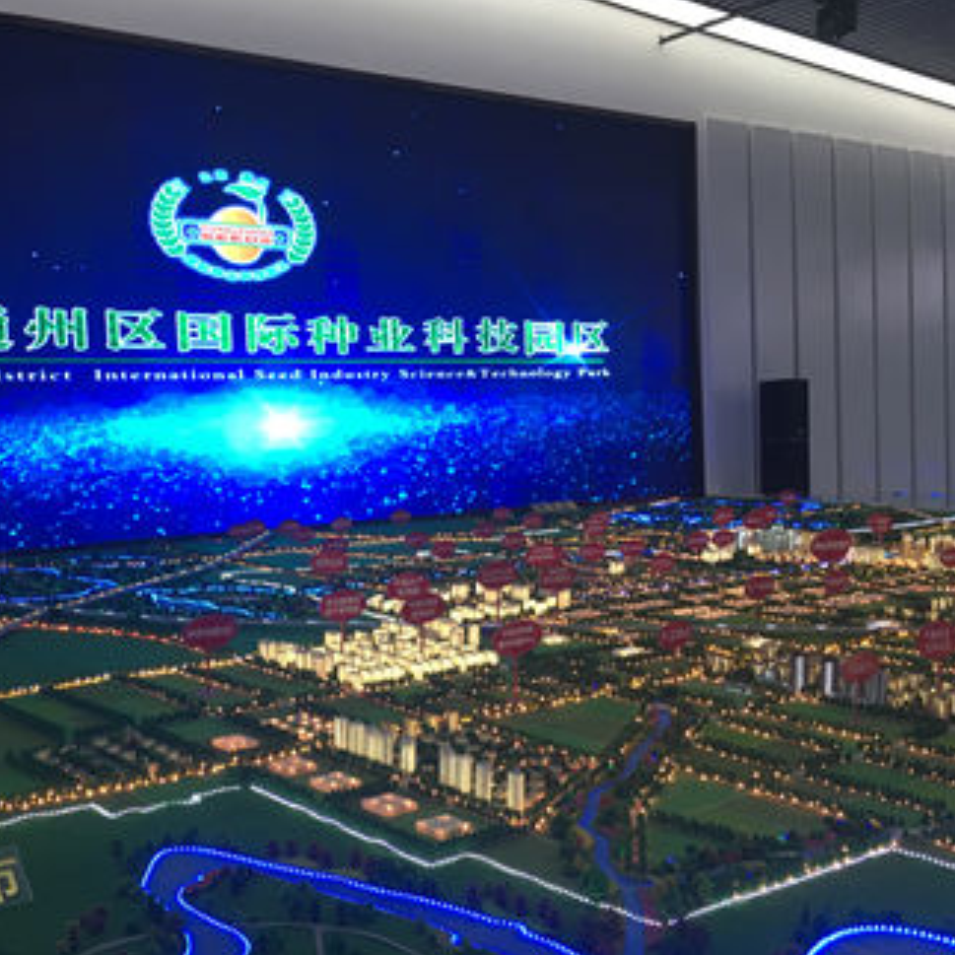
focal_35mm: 42
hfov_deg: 39.7
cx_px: 343
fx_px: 1311
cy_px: 551
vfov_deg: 39.9
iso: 40
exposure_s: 1/33
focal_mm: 4.15
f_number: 2.2
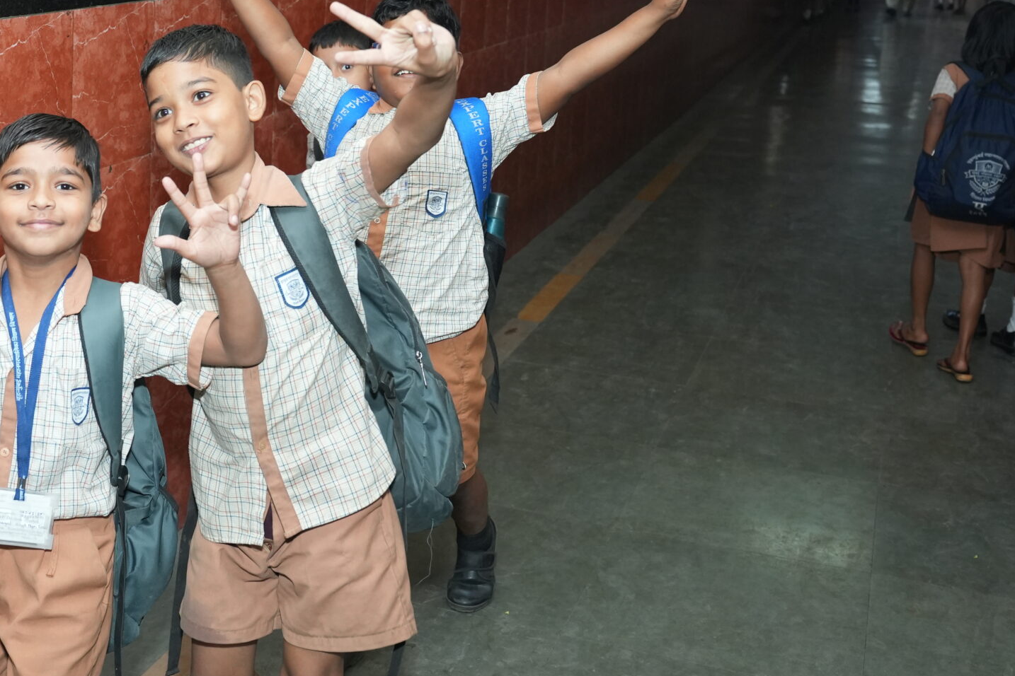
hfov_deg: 38.5
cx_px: 249
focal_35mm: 50
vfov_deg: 26.9
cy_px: 244
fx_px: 1410
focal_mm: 28
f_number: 4
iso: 2000
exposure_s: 1/250
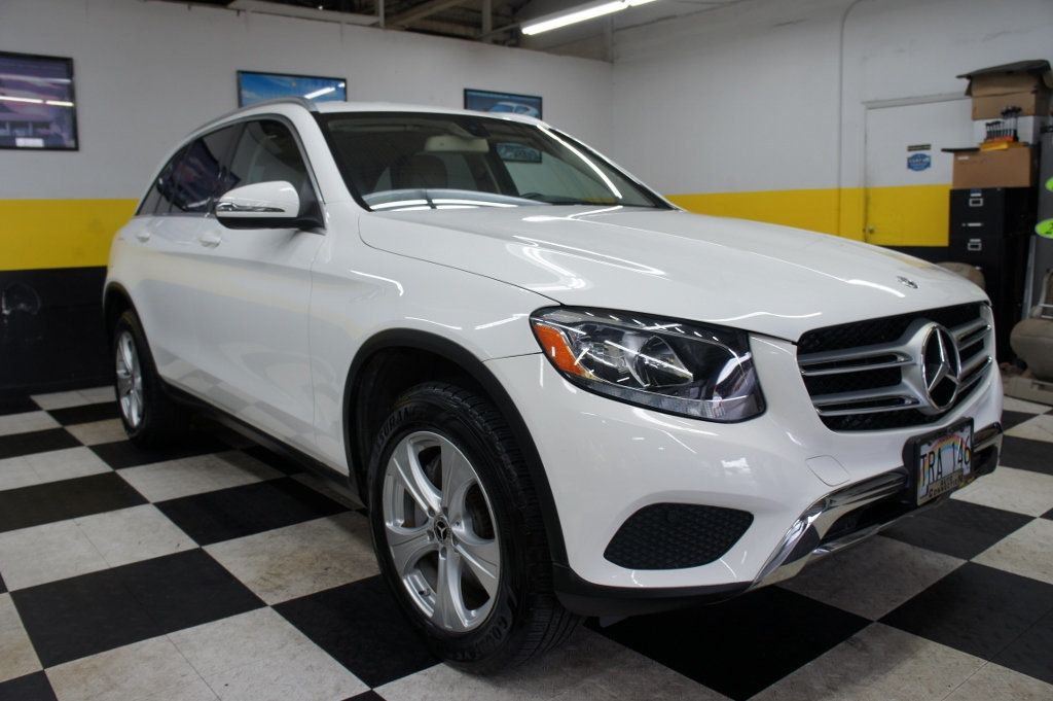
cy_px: 350
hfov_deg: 67.4
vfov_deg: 47.9
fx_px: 789
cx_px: 526
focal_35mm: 27
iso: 200
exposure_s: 1/40
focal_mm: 18
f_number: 4.5
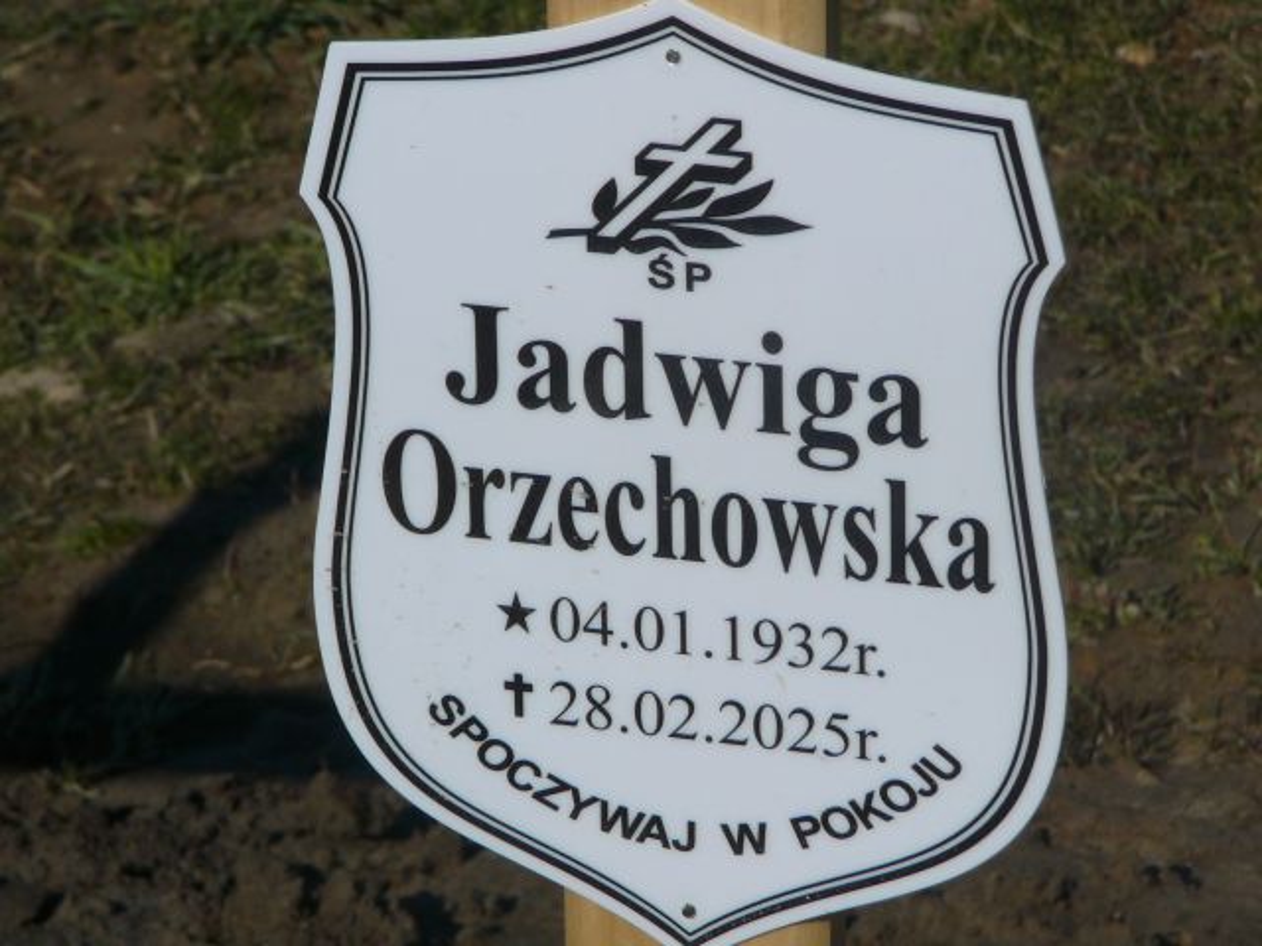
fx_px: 6927
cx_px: 631
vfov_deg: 7.8
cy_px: 473
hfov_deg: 10.4
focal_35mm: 190
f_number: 7.1
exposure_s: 1/800
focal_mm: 28.2
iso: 80
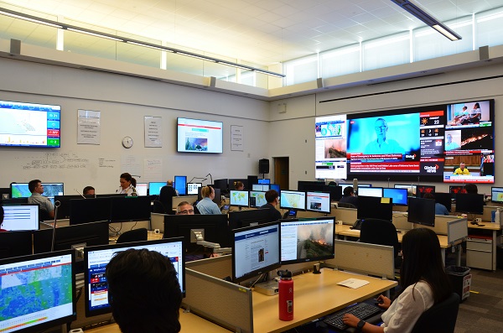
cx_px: 252
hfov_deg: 67.5
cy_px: 166
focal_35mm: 27
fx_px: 376
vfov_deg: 47.7
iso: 800
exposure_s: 1/30
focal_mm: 18
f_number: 7.1
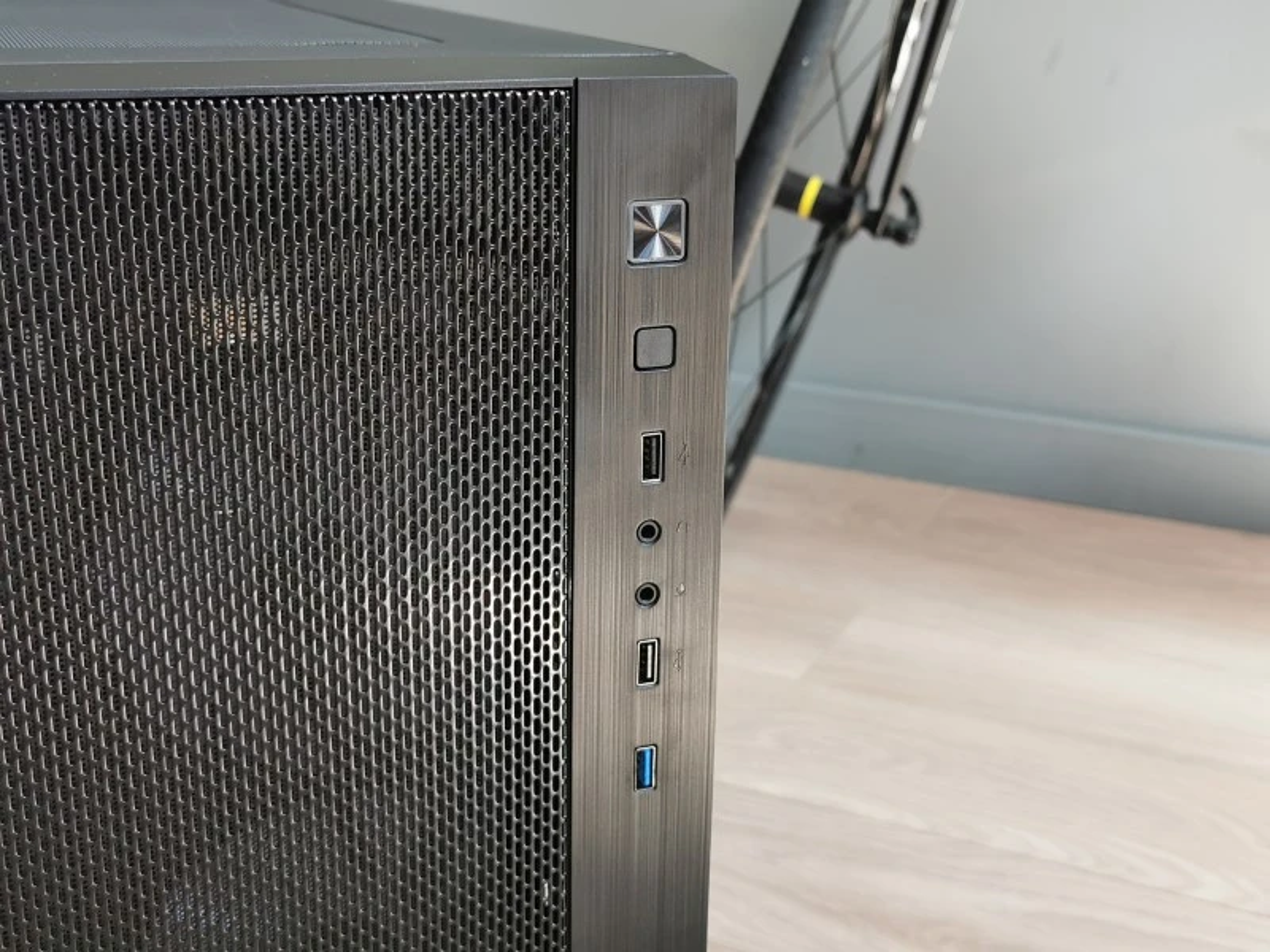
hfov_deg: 43.9
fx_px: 1578
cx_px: 635
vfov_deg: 33.6
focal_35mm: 43
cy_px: 476
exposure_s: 1/100
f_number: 1.6
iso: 80
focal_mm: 5.56
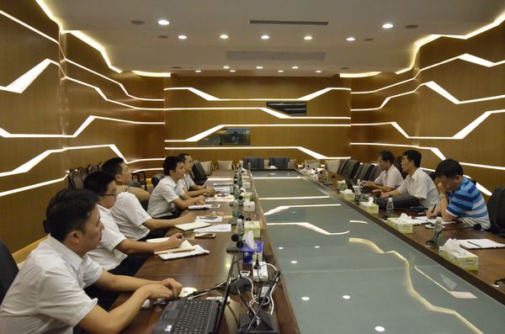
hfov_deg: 67.5
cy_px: 167
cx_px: 252
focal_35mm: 27
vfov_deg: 47.7
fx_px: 378
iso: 6400
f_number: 8
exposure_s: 1/80
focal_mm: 18
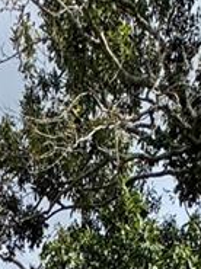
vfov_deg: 10.6
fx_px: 707
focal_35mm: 91
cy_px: 862
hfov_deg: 16.0
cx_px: 20
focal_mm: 2.22
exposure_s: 1/1078
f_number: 2.2
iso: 50
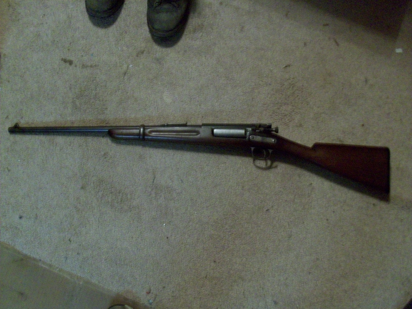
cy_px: 154
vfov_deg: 41.8
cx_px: 206
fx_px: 405
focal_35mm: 34
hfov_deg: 54.0
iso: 320
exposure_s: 1/8
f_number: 2.8
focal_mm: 5.7
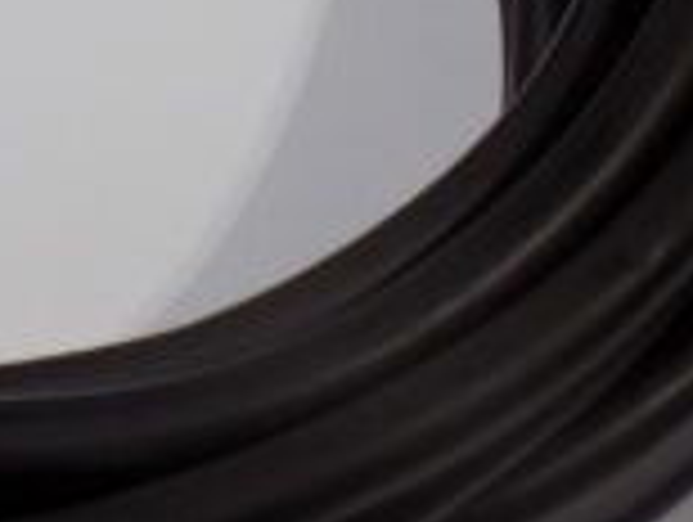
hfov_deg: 13.5
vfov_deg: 10.1
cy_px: -171
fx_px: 2887
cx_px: 4
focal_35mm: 144
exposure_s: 1/30
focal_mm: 6.6
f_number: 3.5
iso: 80
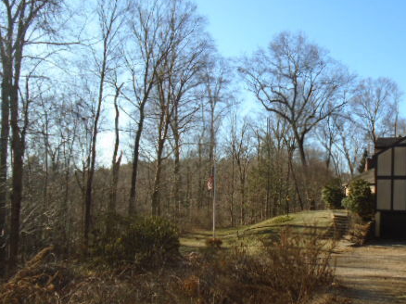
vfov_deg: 37.5
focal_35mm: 38
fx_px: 445
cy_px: 186
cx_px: 259
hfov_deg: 48.4
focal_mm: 4.6
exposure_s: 1/500
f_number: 3.2
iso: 100
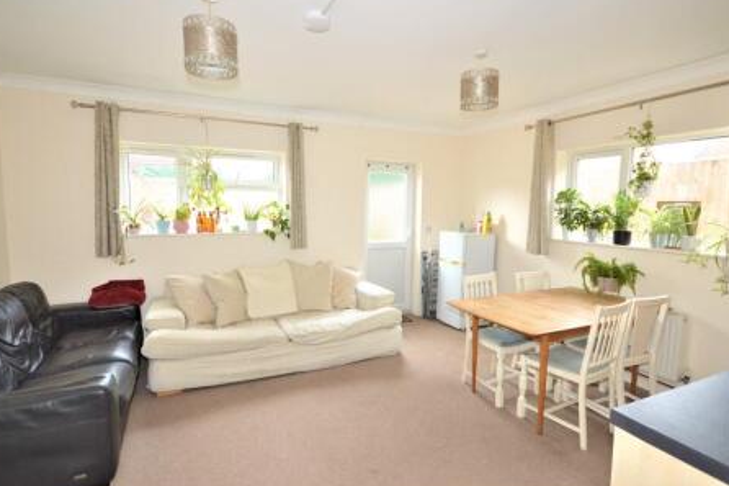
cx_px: 364
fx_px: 324
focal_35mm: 16
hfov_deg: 96.8
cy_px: 238
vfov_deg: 73.7
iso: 450
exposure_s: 1/60
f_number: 4
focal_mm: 10
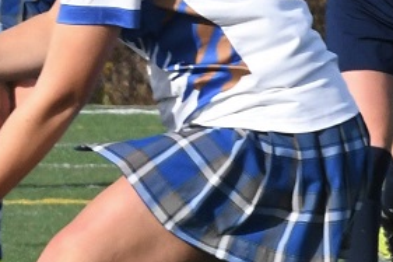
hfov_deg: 1.9
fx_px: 11641
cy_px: 177
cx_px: -102
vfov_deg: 1.3
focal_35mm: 1067
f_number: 16
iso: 1600
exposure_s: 1/1000
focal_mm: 200
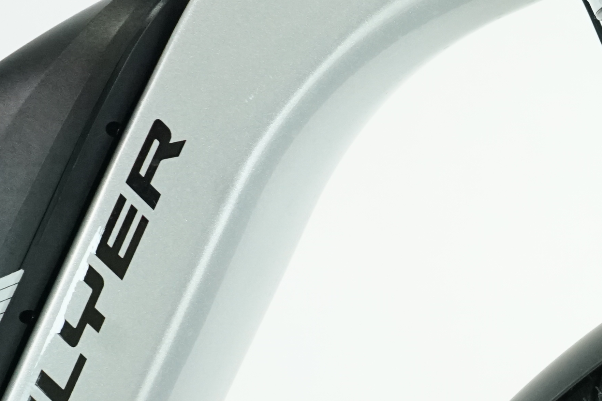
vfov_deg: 13.0
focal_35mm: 102
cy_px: 506
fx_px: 1705
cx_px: 933
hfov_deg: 17.7
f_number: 5
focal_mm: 30
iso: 2500
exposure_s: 1/200
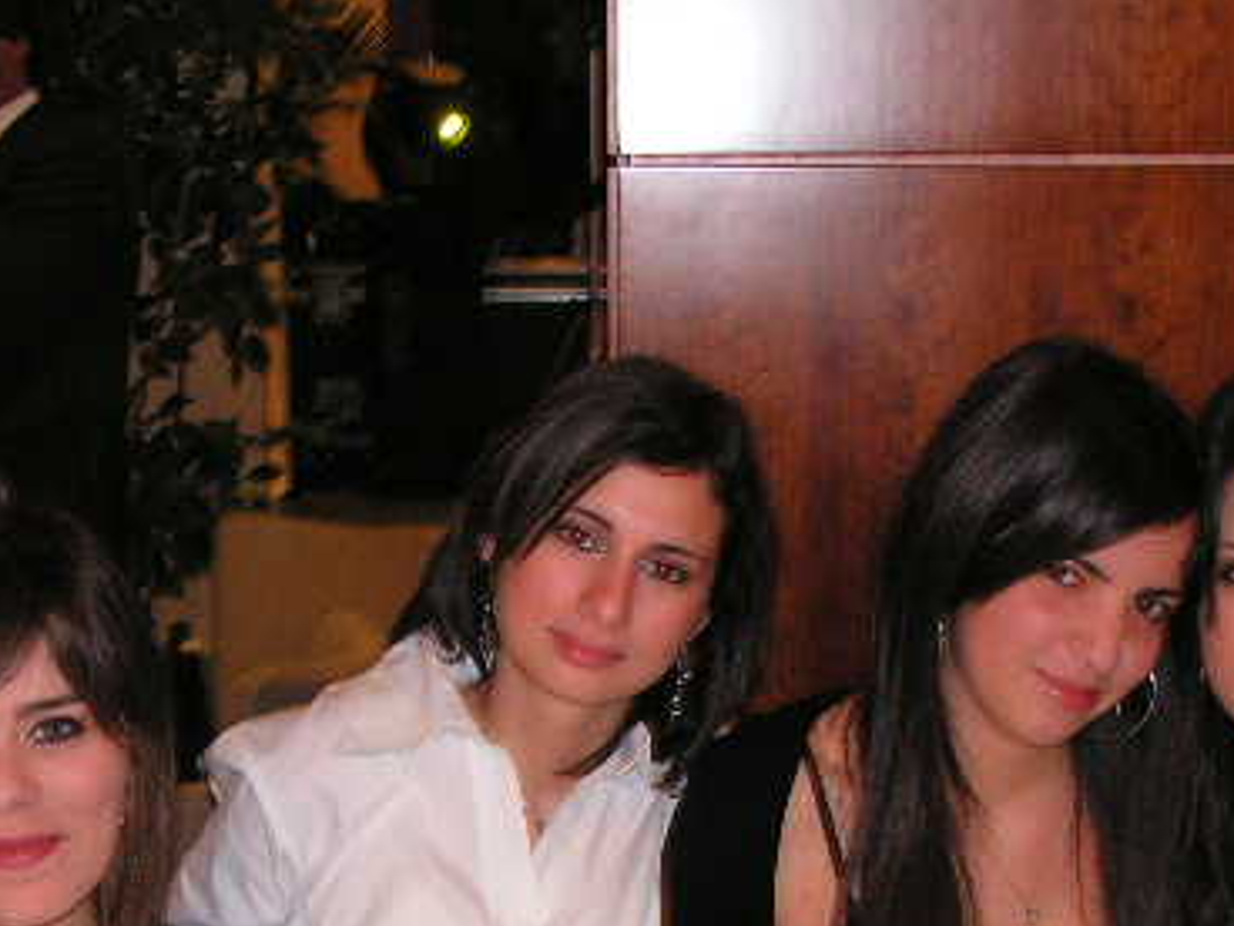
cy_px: 802
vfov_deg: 16.8
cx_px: 687
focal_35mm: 87
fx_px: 3101
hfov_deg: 22.5
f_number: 3.2
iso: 200
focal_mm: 8.4
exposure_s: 1/40
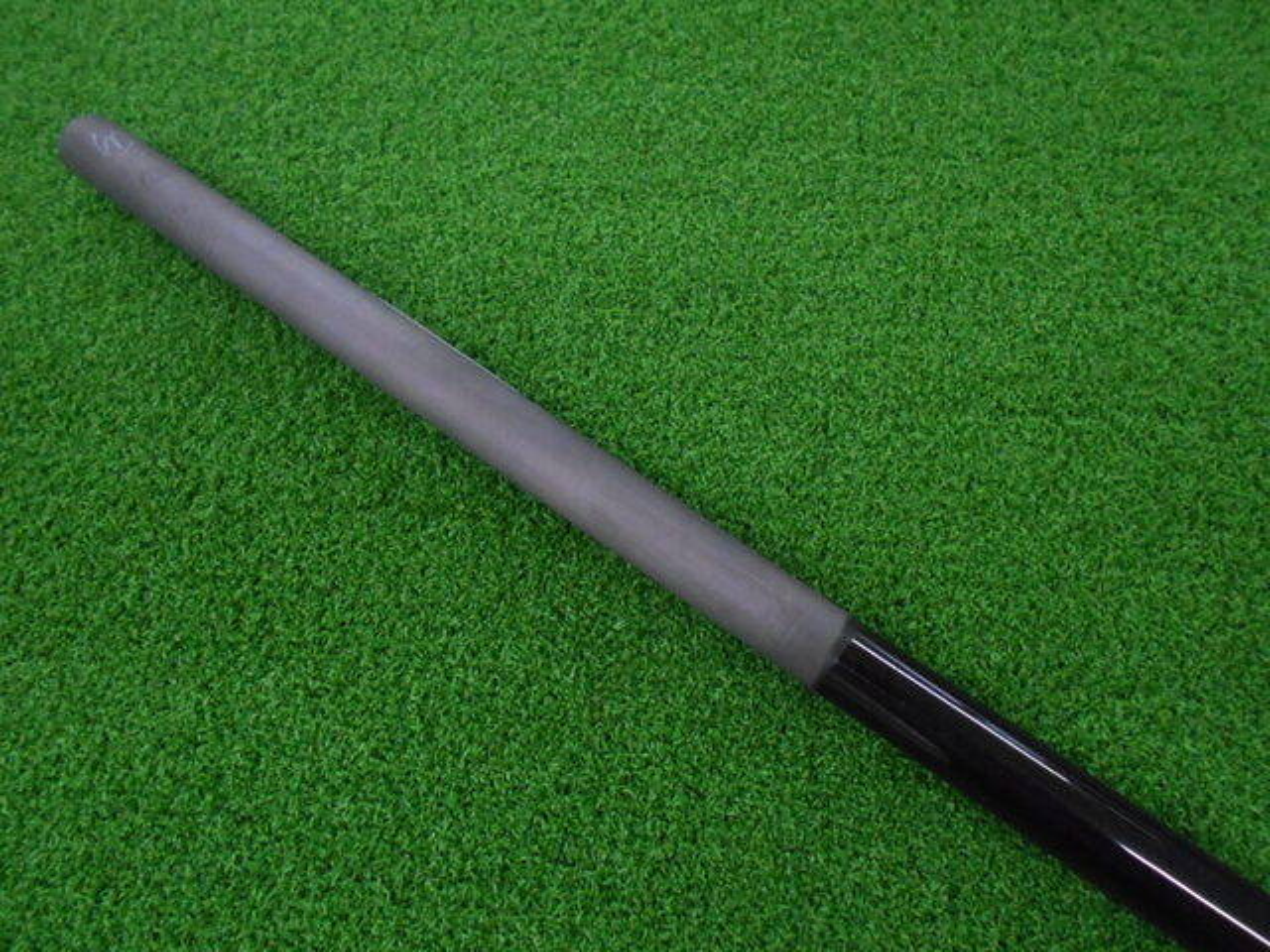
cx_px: 635
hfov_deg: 67.3
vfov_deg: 53.1
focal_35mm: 26
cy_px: 476
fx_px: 954
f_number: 3.2
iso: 800
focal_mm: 4.6
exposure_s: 1/100
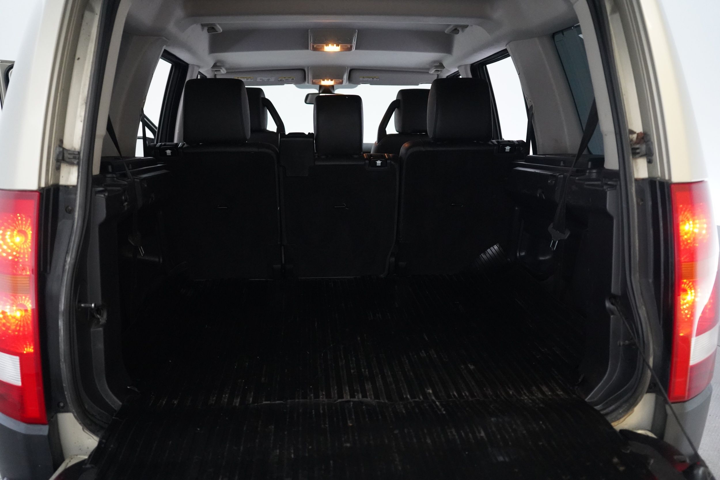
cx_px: 360
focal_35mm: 33
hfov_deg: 57.2
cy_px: 240
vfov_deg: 40.0
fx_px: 660
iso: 8000
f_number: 4
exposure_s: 1/160
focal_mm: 33
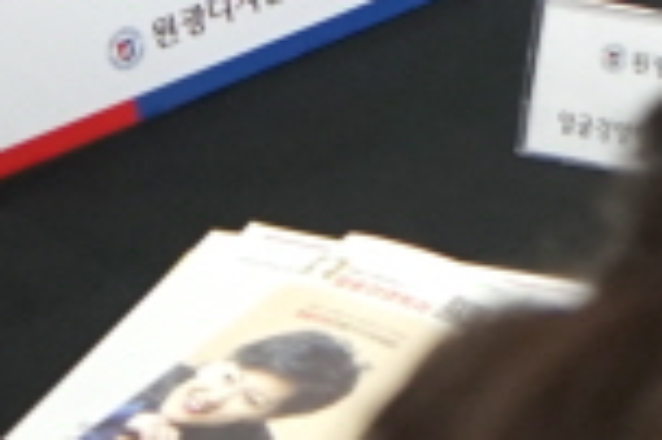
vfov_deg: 8.5
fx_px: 2810
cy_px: -438
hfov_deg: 13.2
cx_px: 684
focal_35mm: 153
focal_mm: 29
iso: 1250
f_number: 4
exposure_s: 1/60
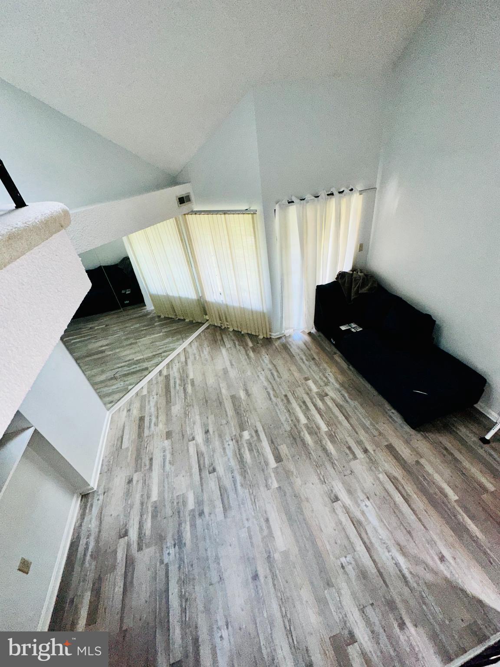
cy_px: 334
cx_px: 250
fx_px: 270
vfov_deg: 102.1
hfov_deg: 85.7
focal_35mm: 14
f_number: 2.2
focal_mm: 2.22
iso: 40
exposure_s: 1/122
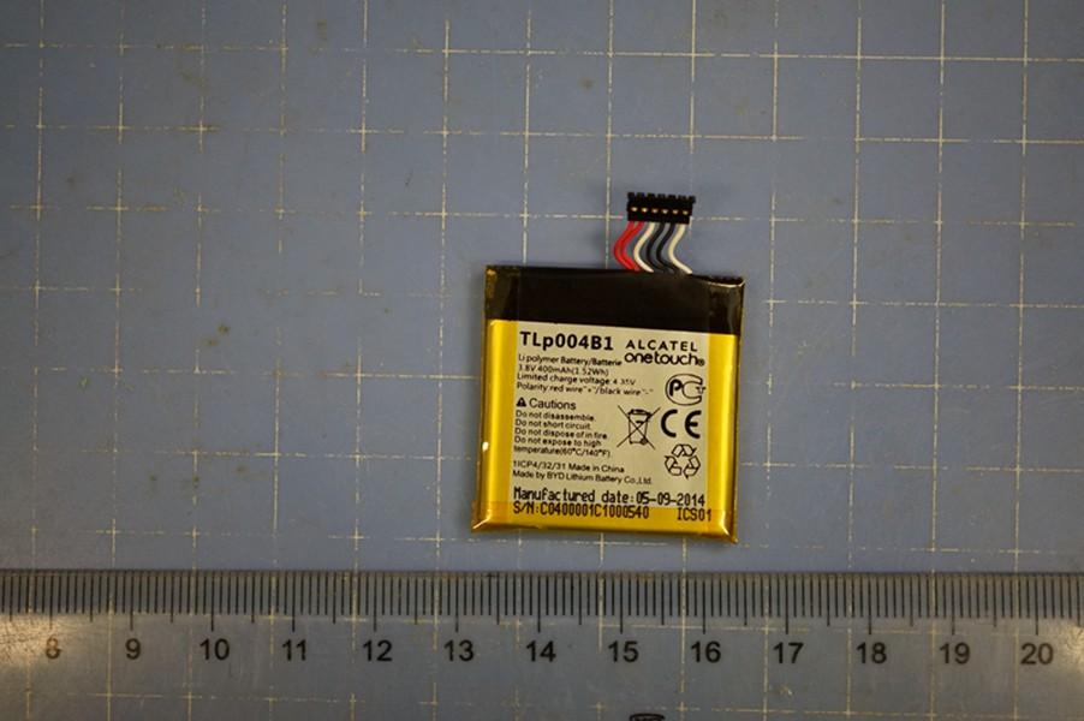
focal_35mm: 45
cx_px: 542
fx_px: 1354
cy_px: 360
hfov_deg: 43.6
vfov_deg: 29.8
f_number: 4
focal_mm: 30
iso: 800
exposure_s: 1/160
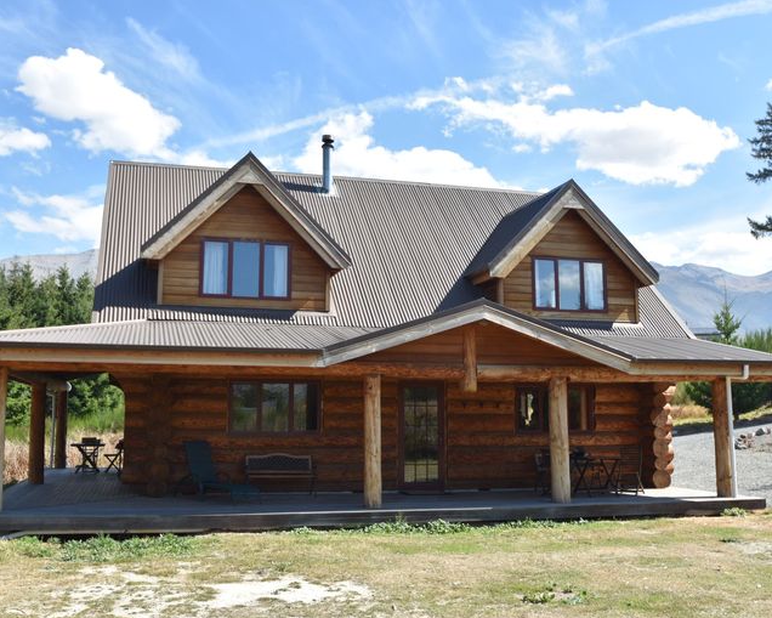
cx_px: 328
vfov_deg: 43.4
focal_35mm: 34
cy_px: 310
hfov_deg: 52.6
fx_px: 777
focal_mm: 20
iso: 200
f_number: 9
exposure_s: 1/320
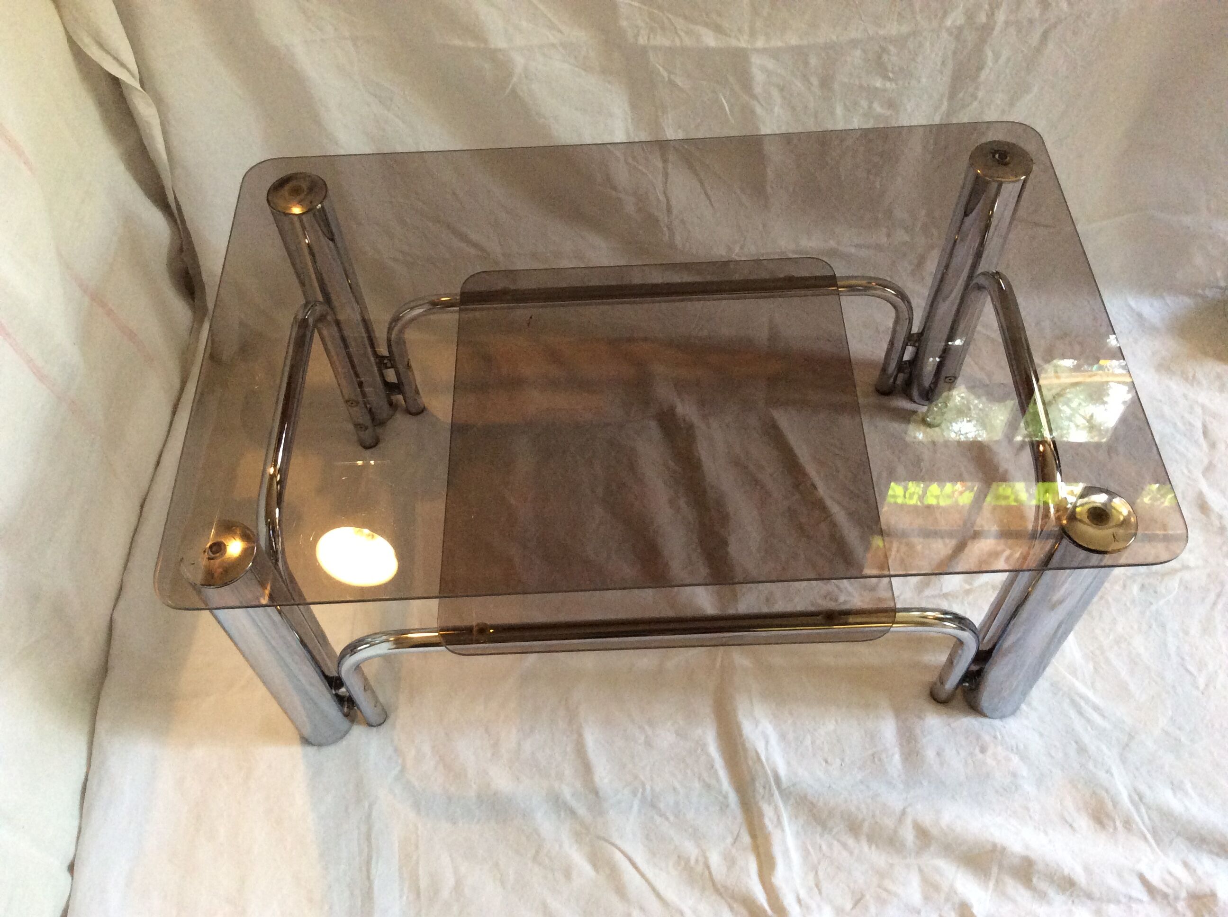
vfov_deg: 44.1
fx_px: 1134
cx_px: 614
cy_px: 458
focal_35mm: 32
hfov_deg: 56.9
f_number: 2.4
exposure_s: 1/25
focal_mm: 3.3
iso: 200
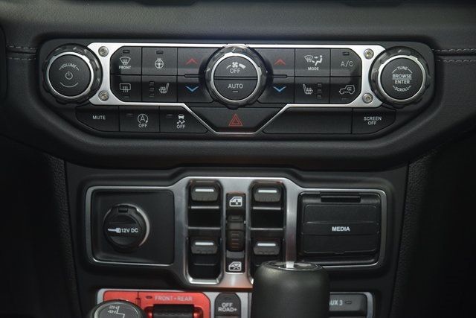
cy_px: 159
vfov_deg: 13.0
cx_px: 238
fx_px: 1389
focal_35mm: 105
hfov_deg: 19.5
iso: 2000
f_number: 4.5
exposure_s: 1/15
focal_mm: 70
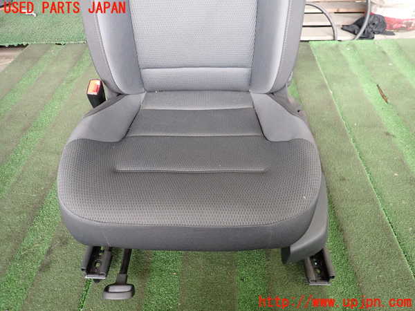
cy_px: 156
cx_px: 208
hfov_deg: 69.4
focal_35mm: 25
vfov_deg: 54.9
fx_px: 300
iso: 400
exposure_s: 1/30
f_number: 2
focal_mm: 4.5
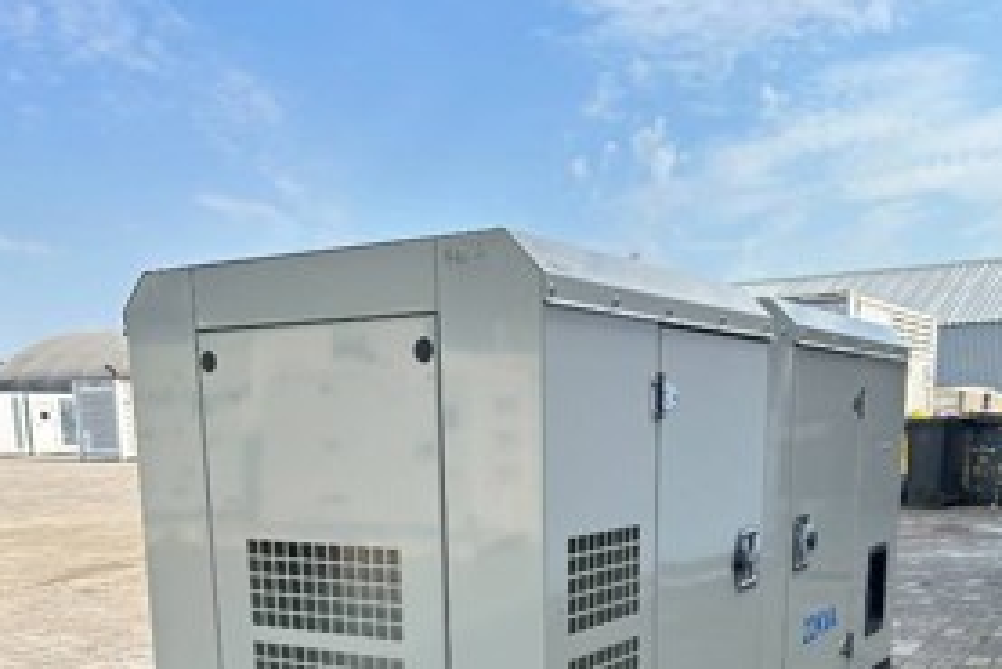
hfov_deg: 49.5
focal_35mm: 39
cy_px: 658
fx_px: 1086
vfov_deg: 31.8
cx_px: 528
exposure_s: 1/1869
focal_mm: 5.7
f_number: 1.5
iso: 50
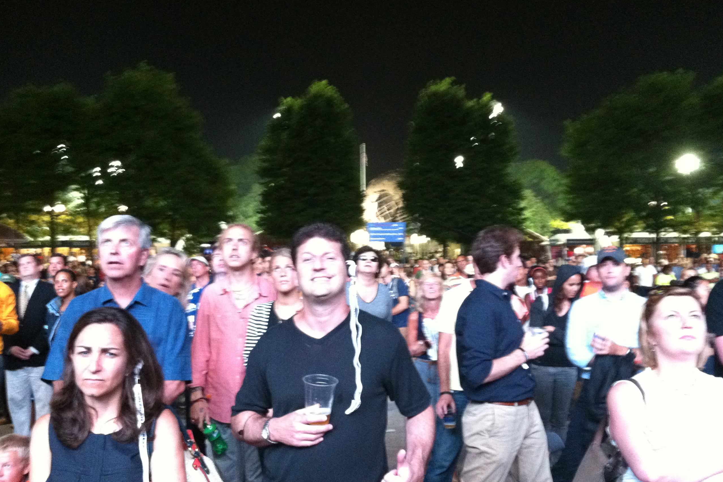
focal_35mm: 37
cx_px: 363
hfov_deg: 51.9
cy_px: 255
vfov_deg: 35.9
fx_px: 743
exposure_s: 1/15
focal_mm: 3.85
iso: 500
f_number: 2.8
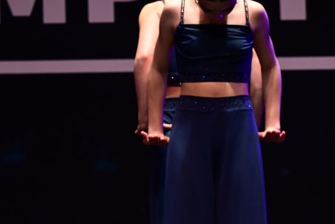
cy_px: 155
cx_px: 198
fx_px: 2551
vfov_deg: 5.0
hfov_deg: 7.5
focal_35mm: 274
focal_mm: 125
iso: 2500
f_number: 3.2
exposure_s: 1/1000
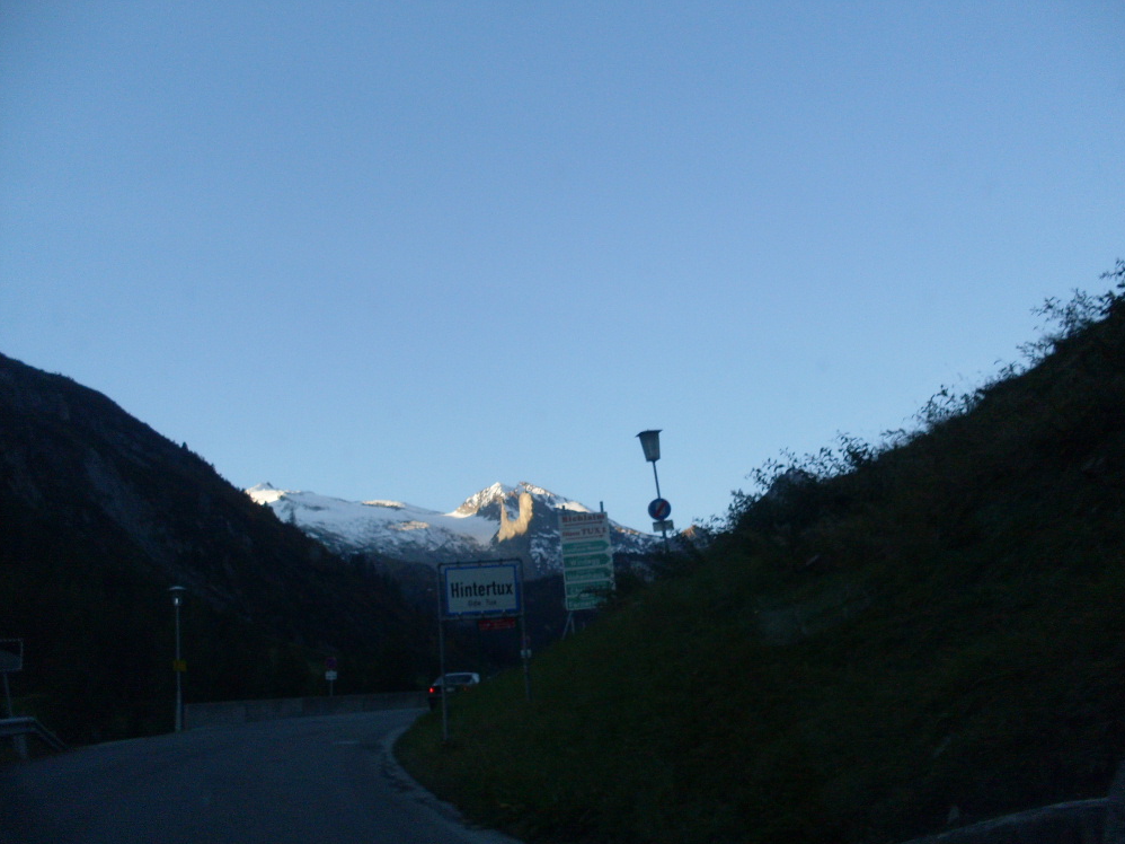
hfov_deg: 47.9
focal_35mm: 39
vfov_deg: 36.8
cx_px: 572
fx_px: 1267
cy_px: 422
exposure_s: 1/500
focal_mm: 6.3
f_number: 2.8
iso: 80
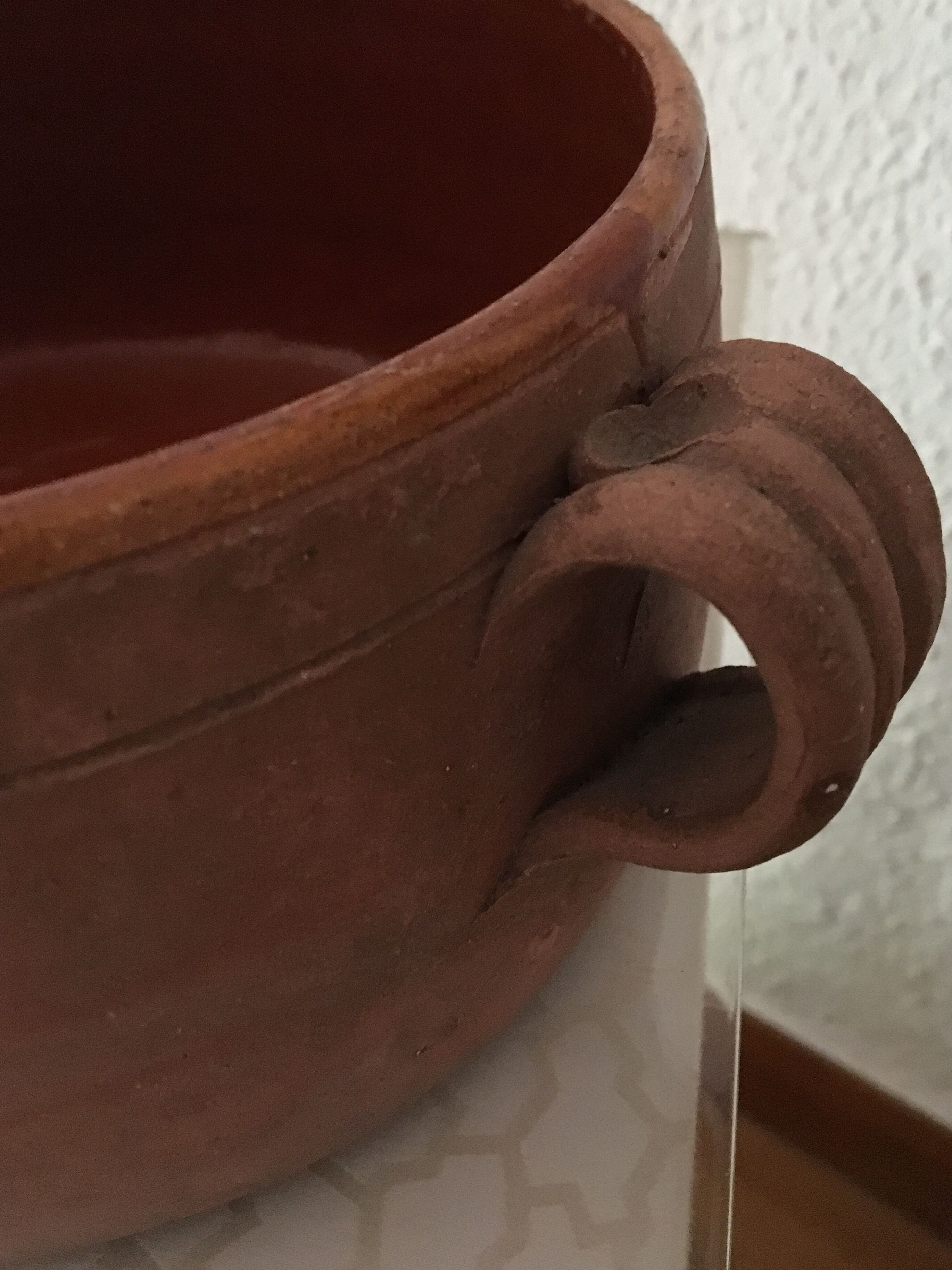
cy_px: 594
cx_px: 470
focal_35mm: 32
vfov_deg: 56.8
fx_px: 1173
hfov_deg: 44.2
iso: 320
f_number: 2.2
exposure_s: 1/17
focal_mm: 4.15
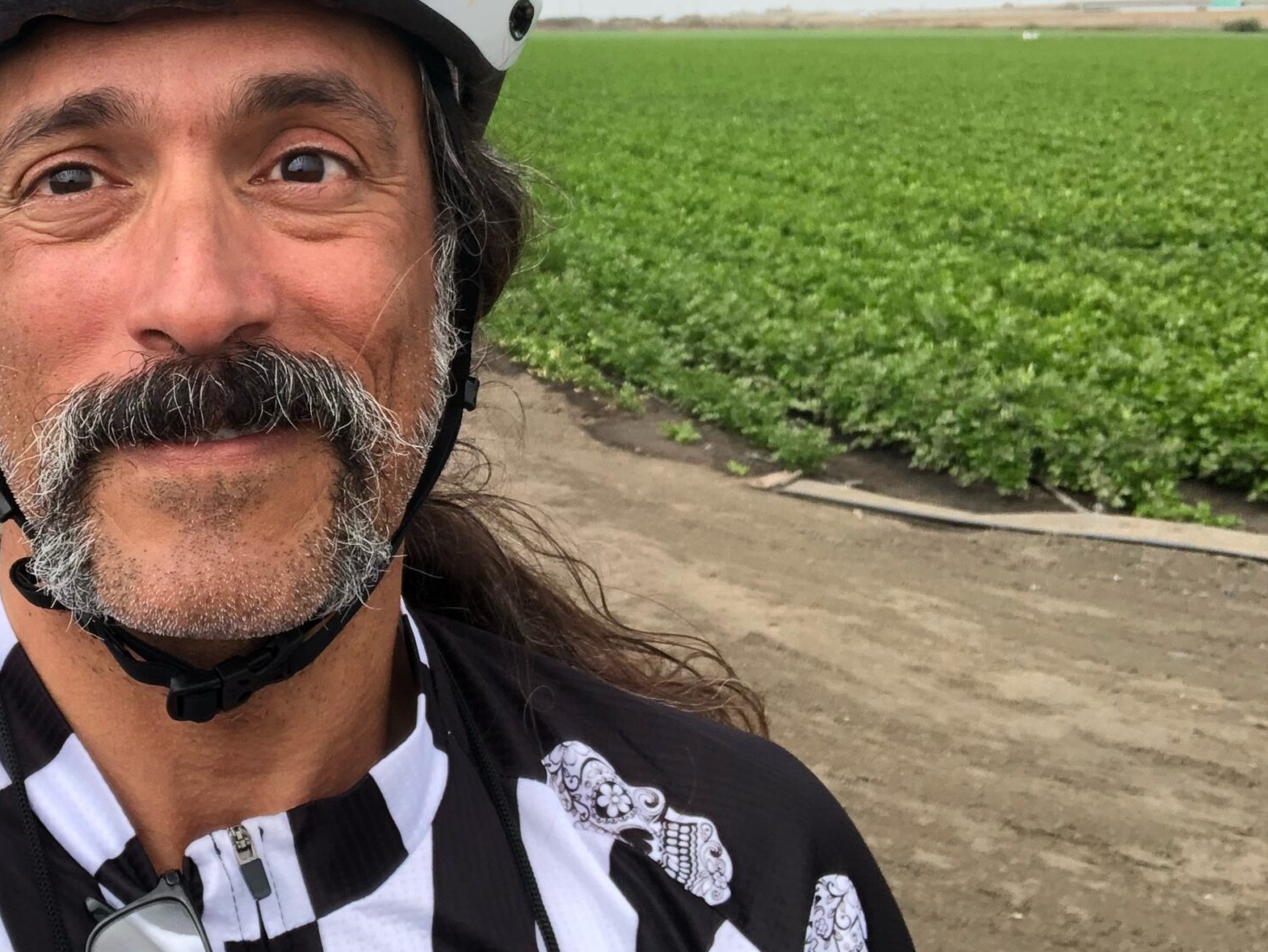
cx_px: 218
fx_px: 2052
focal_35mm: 56
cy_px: 366
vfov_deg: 26.1
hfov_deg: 33.2
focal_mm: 2.87
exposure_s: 1/459
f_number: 2.2
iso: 20
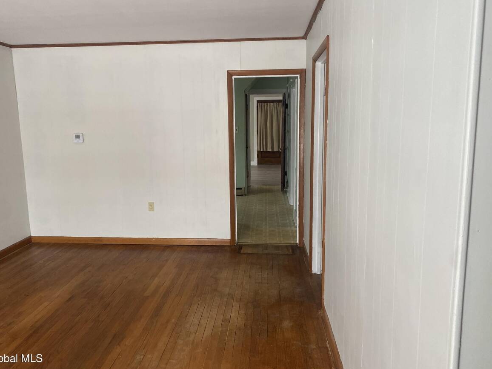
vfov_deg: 51.4
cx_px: 241
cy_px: 184
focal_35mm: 27
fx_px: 384
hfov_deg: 65.3
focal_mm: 4.25
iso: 125
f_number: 1.8
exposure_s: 1/117
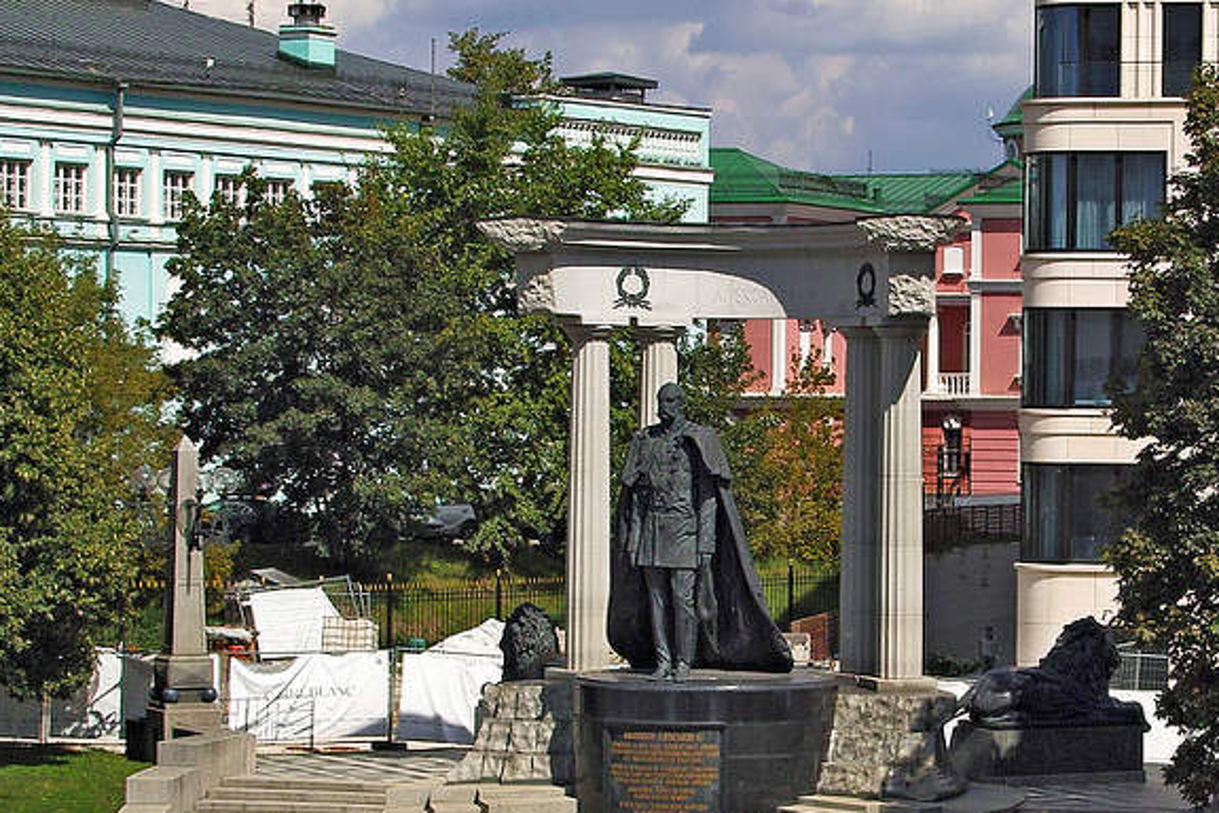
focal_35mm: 119
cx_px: 948
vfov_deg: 11.5
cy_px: 460
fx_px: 4029
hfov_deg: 17.1
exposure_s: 1/400
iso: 100
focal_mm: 29
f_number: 9
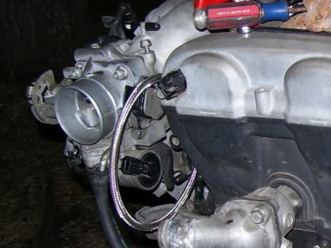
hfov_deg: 19.3
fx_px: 918
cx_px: 399
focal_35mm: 96
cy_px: 178
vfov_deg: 15.3
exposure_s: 1/60
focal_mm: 6
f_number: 2.7
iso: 80
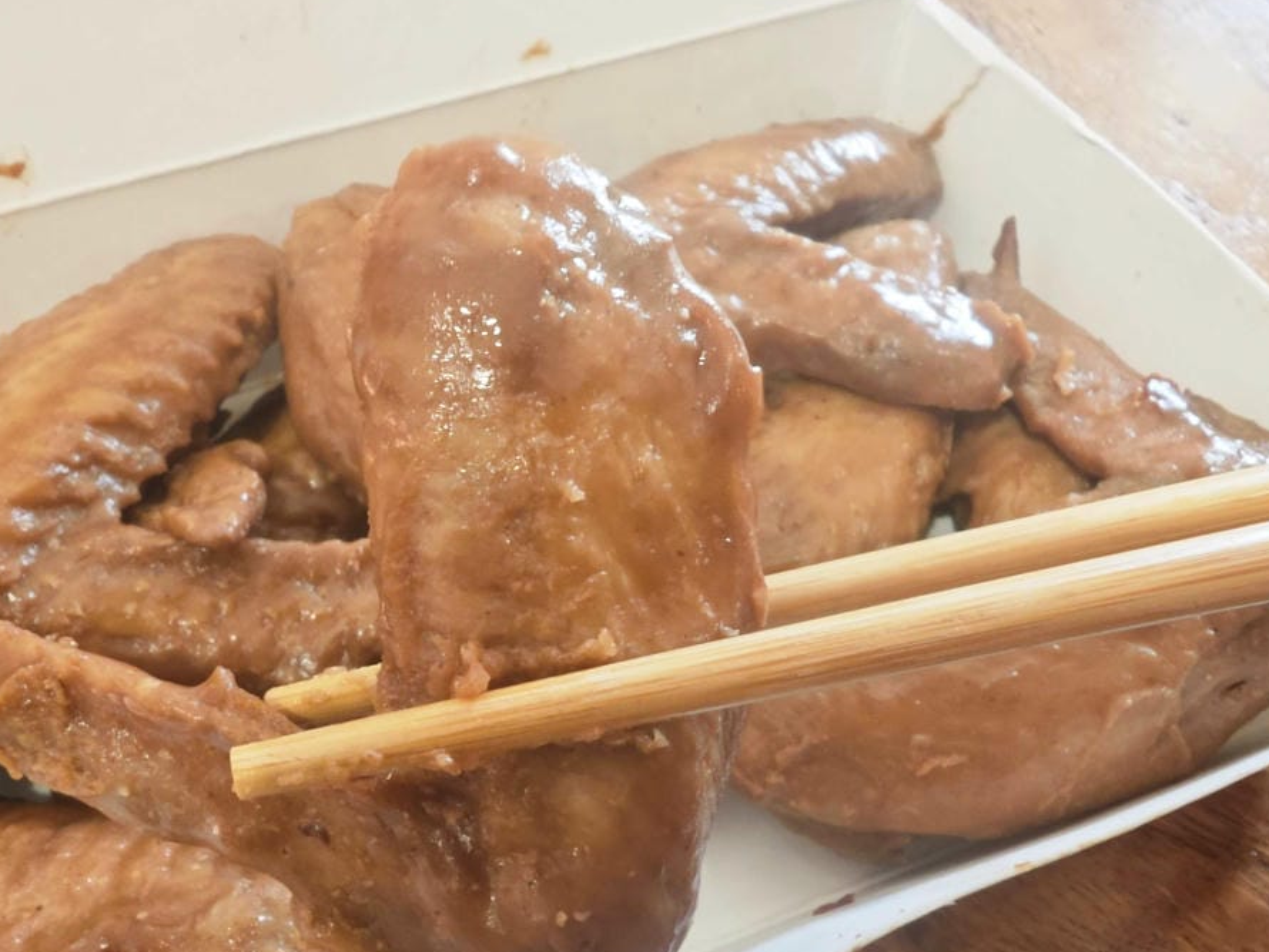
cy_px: 600
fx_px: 1137
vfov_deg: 45.1
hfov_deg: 58.0
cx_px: 525
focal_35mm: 31
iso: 200
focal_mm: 2.03
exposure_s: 1/24
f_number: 1.8
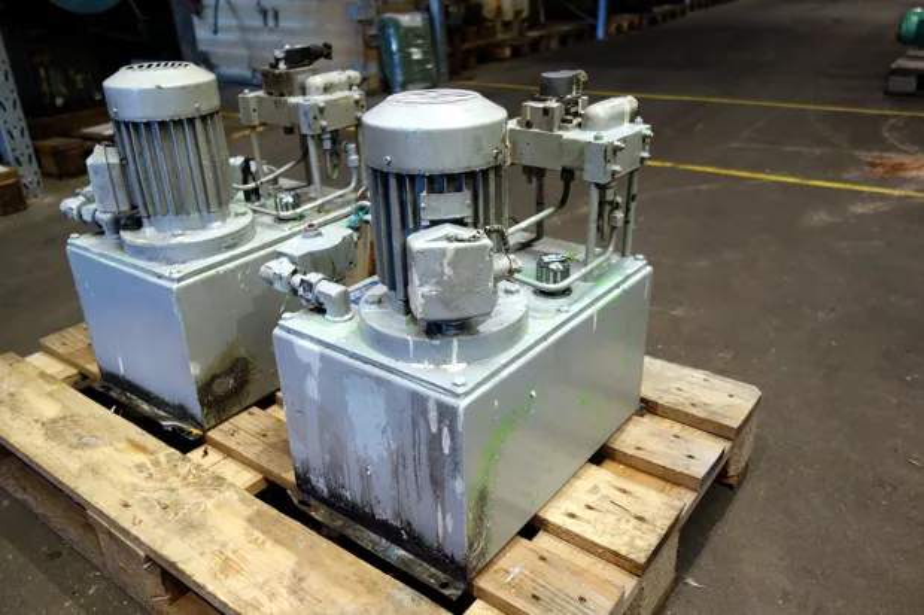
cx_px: 462
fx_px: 718
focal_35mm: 28
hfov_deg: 65.5
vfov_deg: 46.4
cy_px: 308
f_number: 1.8
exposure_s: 1/30
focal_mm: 10.4
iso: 200
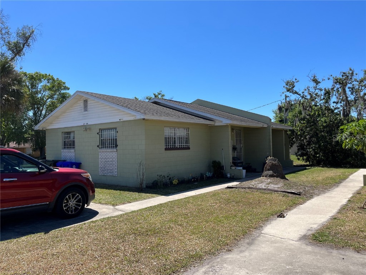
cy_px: 138
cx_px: 183
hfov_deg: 67.3
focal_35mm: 26
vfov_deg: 53.1
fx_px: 275
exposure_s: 1/3521
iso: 50
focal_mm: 5.1
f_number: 1.6
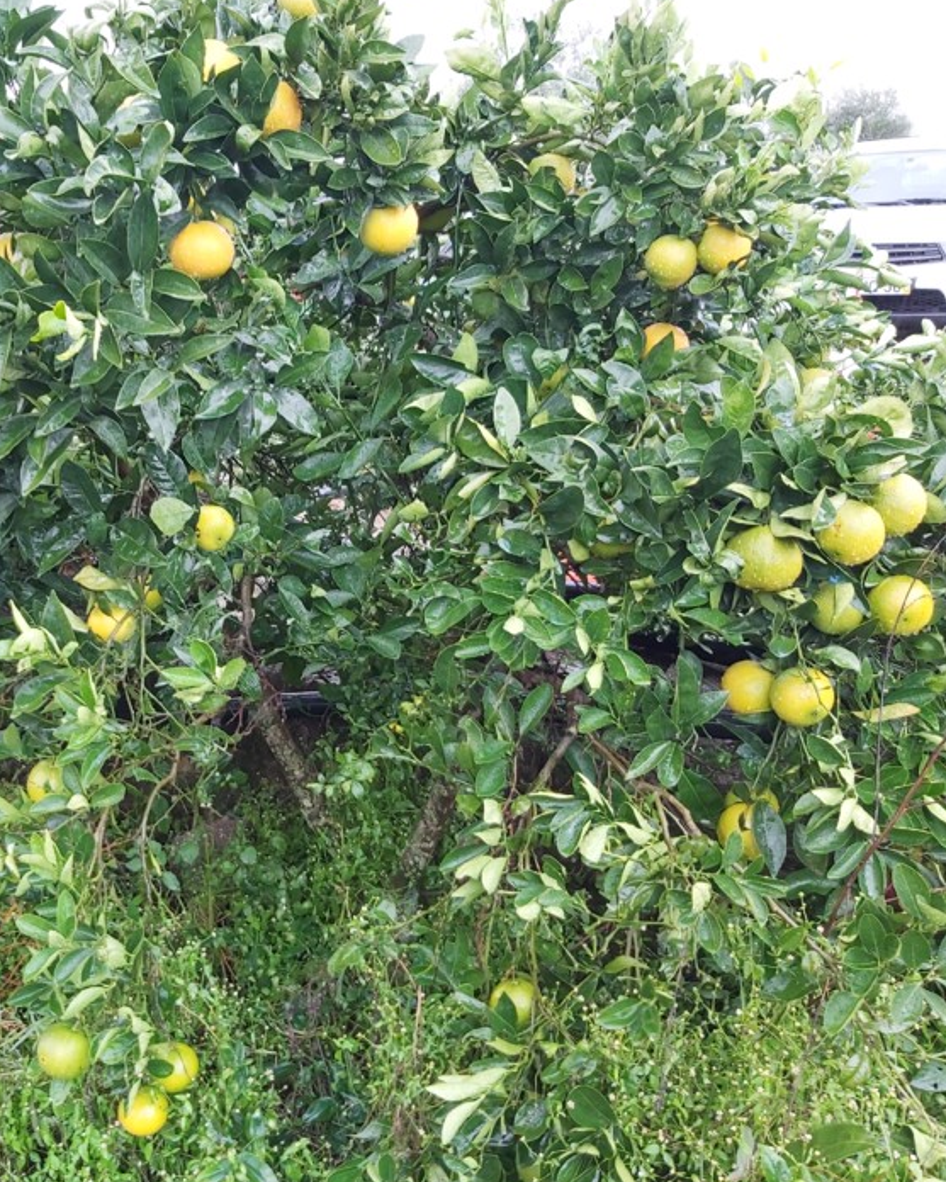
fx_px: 1225
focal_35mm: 35
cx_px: 243
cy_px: 591
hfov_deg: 41.1
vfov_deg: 51.5
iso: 64
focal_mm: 3.92
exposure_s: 1/50
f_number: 1.7
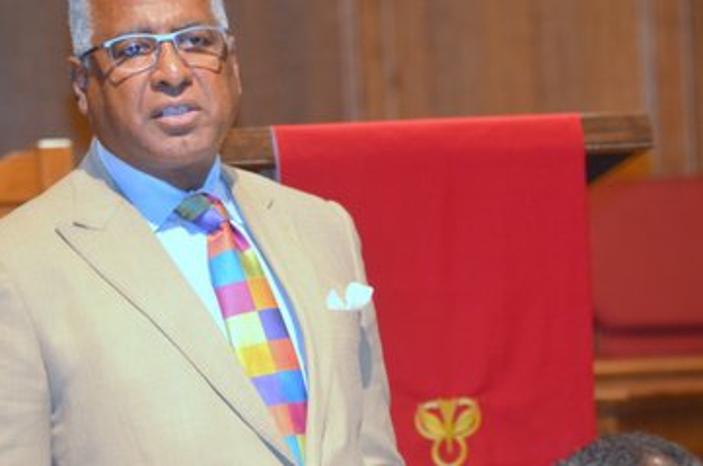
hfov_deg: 6.1
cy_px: 185
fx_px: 6605
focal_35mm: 339
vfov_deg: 4.0
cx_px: 319
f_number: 5
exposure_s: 1/60
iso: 1250
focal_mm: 170
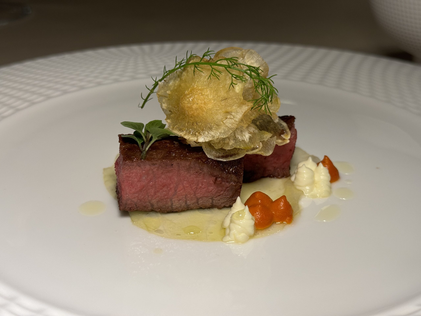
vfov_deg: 30.3
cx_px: 210
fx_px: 584
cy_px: 158
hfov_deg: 39.7
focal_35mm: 48
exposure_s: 1/82
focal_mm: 6.76
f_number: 1.78
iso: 64
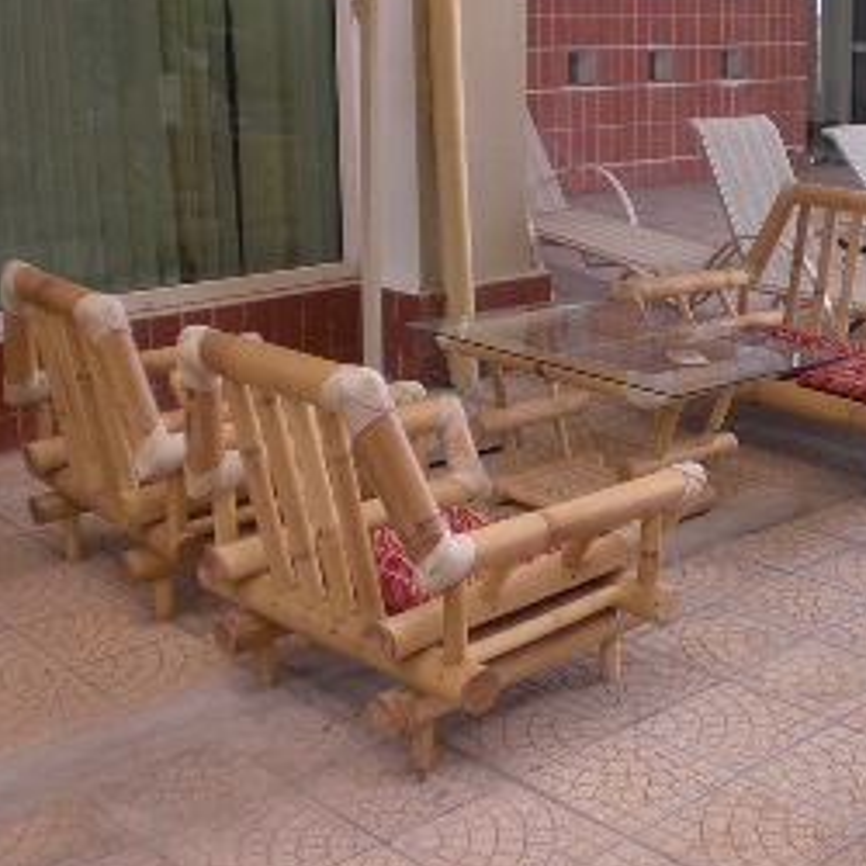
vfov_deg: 33.4
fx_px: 1443
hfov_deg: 32.7
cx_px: 655
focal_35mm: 51
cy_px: 378
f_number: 3.1
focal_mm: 6.3
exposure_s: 1/100
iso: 200
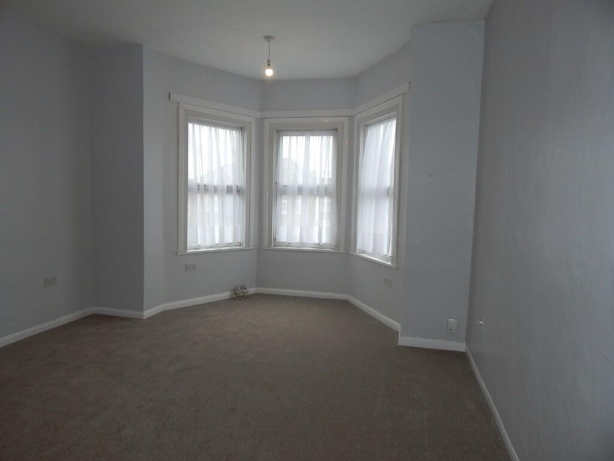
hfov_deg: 76.4
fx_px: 390
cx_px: 307
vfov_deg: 61.1
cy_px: 230
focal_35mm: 22
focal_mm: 4
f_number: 3
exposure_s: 1/100
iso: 125
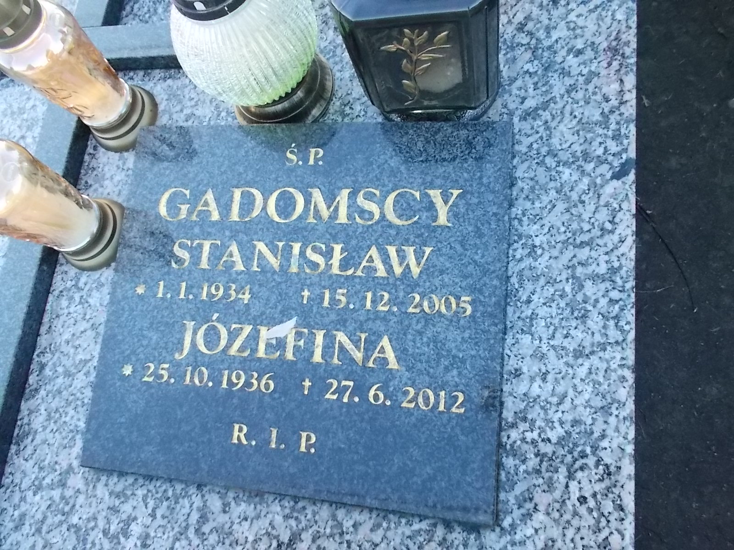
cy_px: 275
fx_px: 551
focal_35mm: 26
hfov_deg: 67.3
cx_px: 367
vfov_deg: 53.1
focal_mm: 4.6
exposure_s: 1/125
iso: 400
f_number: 3.2
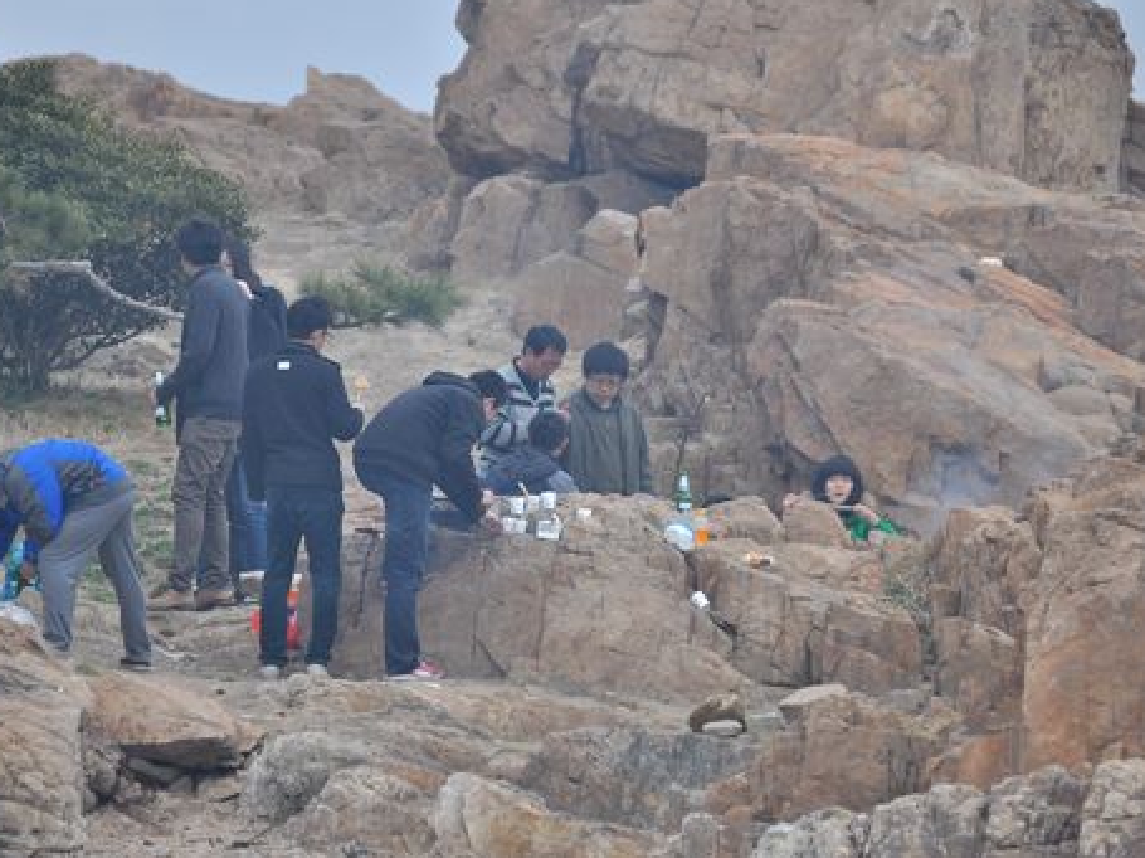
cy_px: 447
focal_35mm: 348
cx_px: 496
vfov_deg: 4.3
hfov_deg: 5.7
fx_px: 11508
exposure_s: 1/400
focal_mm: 200
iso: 500
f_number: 2.8
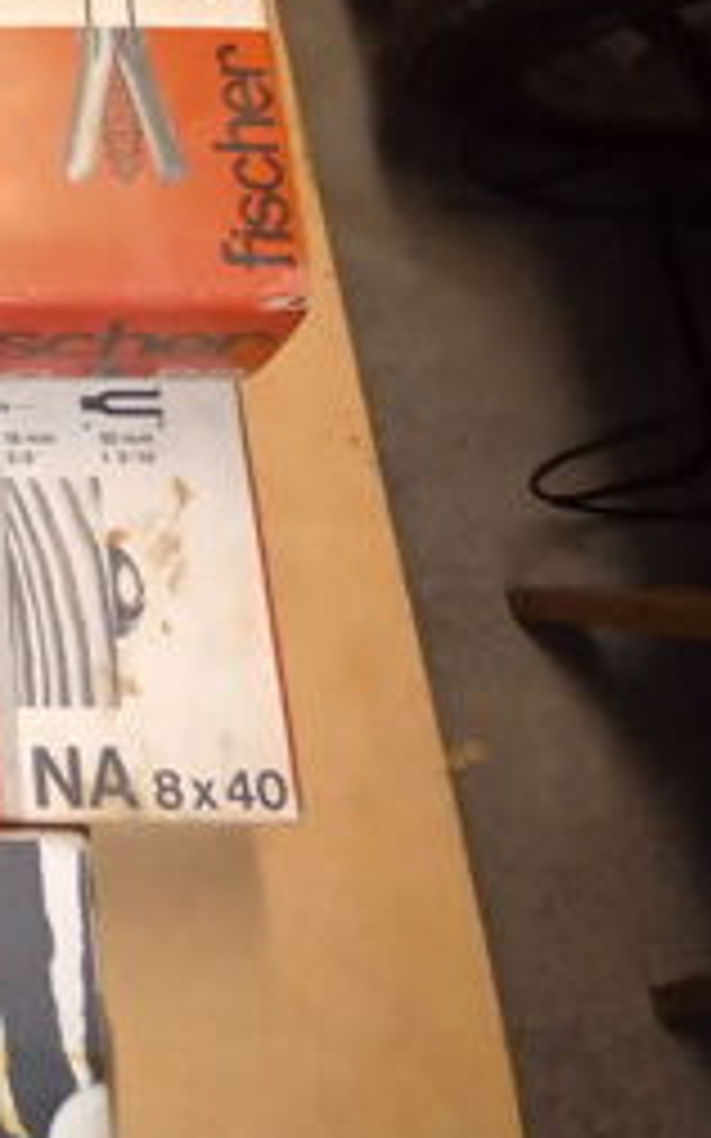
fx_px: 1830
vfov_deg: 33.1
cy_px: 153
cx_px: -216
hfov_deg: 20.1
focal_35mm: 59
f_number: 2.2
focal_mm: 2.24
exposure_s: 1/25
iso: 522
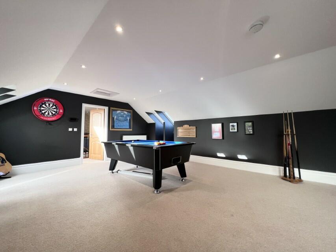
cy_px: 126
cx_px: 168
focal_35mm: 13
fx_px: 126
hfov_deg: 106.2
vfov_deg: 89.9
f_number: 1.8
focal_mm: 1.57
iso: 80
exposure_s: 1/99
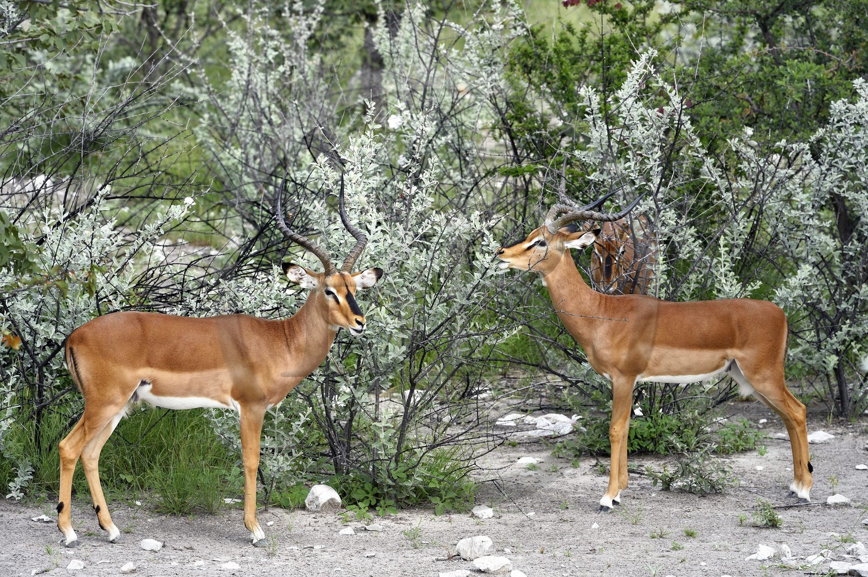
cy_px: 288
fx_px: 6745
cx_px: 434
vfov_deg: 4.9
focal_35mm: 280
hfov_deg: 7.4
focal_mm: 280
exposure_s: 1/500
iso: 400
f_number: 8
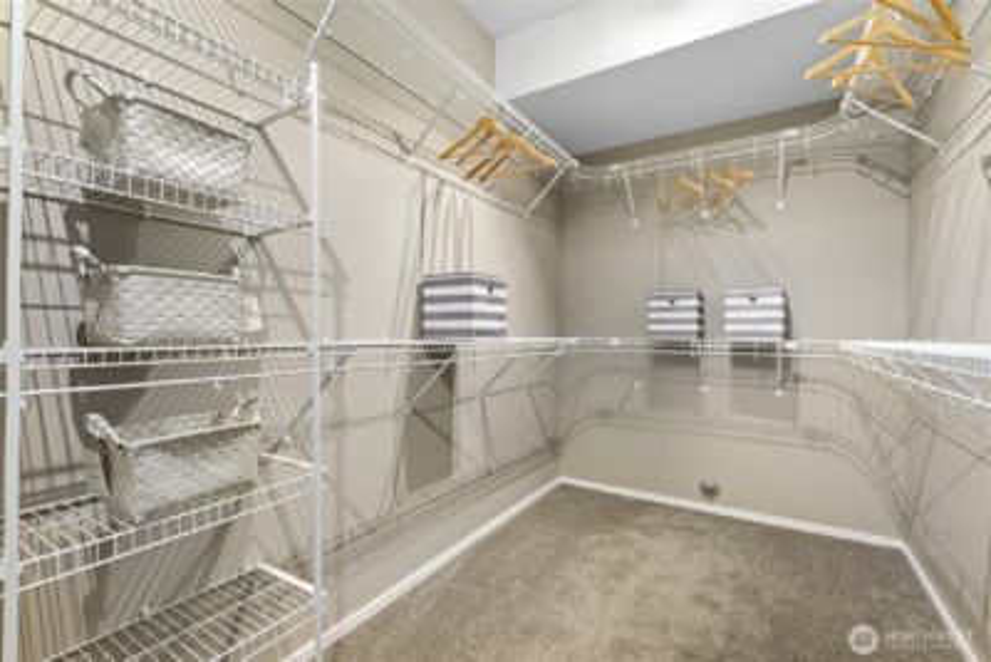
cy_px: 331
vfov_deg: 73.8
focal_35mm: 16
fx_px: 441
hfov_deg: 96.7
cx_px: 496
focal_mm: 16
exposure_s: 1/4
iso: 640
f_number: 7.1
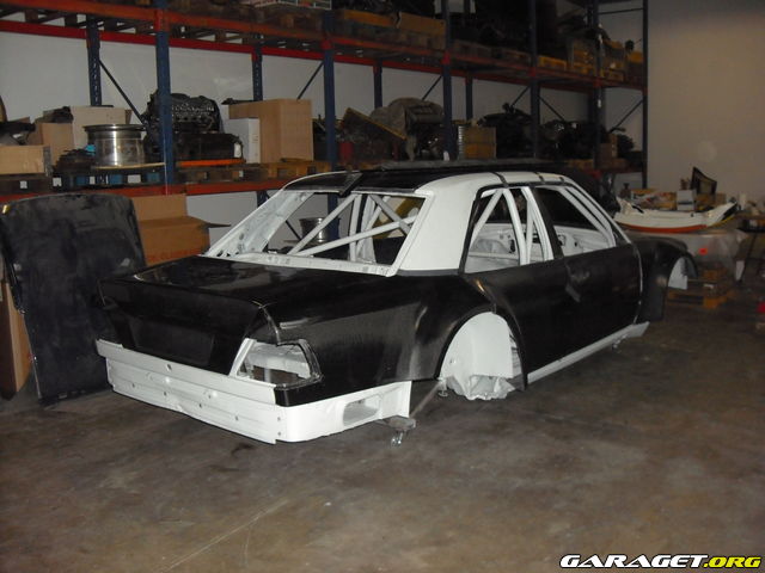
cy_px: 286
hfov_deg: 50.1
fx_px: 818
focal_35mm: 37
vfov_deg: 38.7
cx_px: 382
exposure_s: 1/60
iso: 400
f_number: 2.7
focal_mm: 6.2
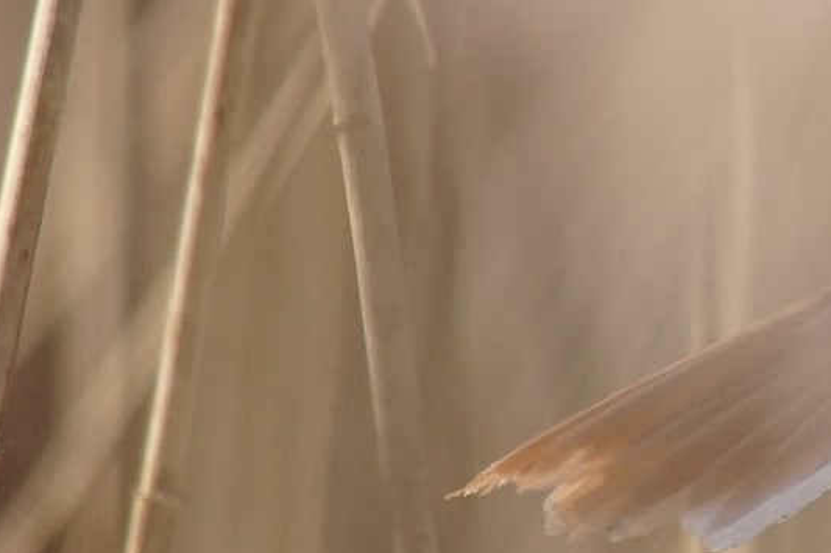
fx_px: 77970
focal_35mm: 3379
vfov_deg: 0.4
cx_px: 1377
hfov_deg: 0.6
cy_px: 75
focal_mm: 500
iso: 500
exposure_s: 1/500
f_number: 8
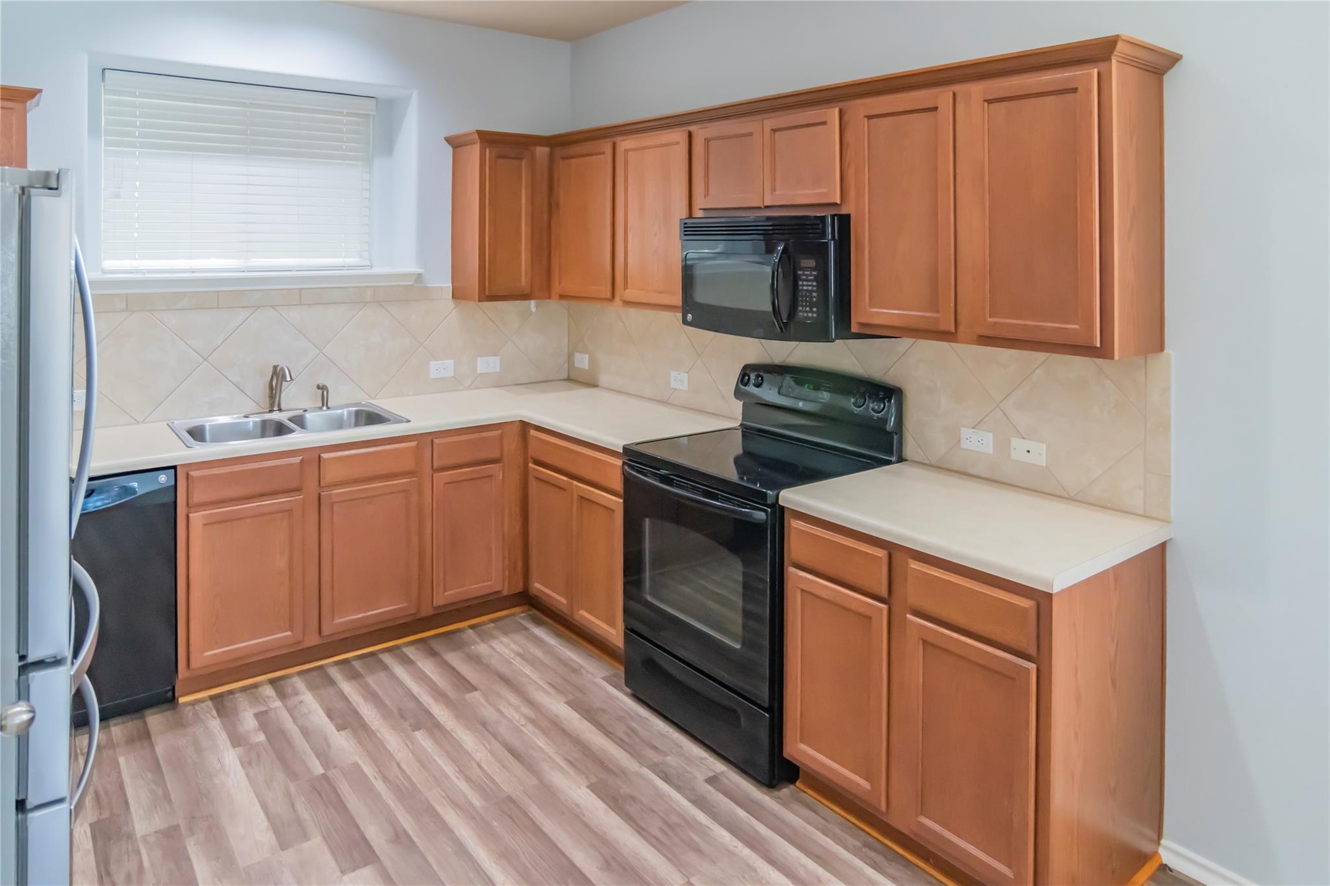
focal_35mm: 21
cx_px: 665
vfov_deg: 59.5
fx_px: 776
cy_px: 443
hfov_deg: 81.2
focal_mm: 14
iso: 2000
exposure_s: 1/125
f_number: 4
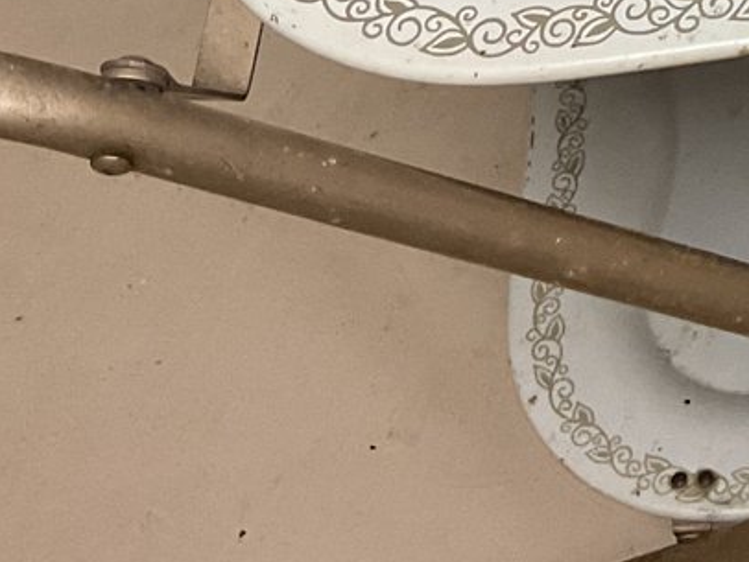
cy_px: -456
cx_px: 1185
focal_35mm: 108
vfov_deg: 12.5
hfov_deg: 16.3
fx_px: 2338
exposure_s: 1/60
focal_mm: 3
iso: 100
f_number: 1.8
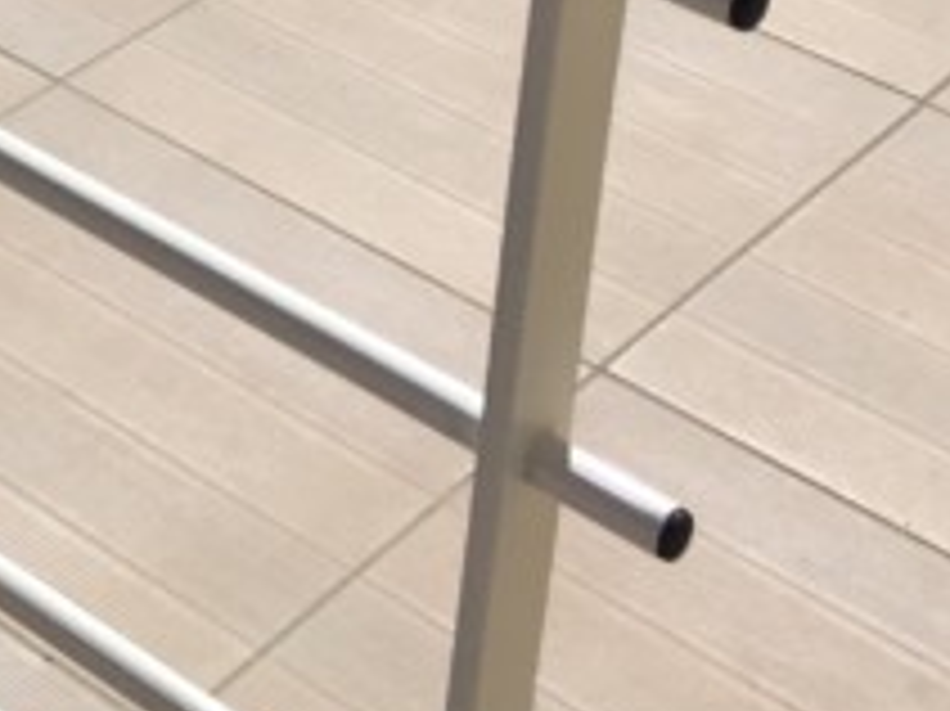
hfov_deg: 17.0
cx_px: -230
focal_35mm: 110
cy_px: -468
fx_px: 3017
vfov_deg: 12.5
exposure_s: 1/3968
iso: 32
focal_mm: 4.15
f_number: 2.2
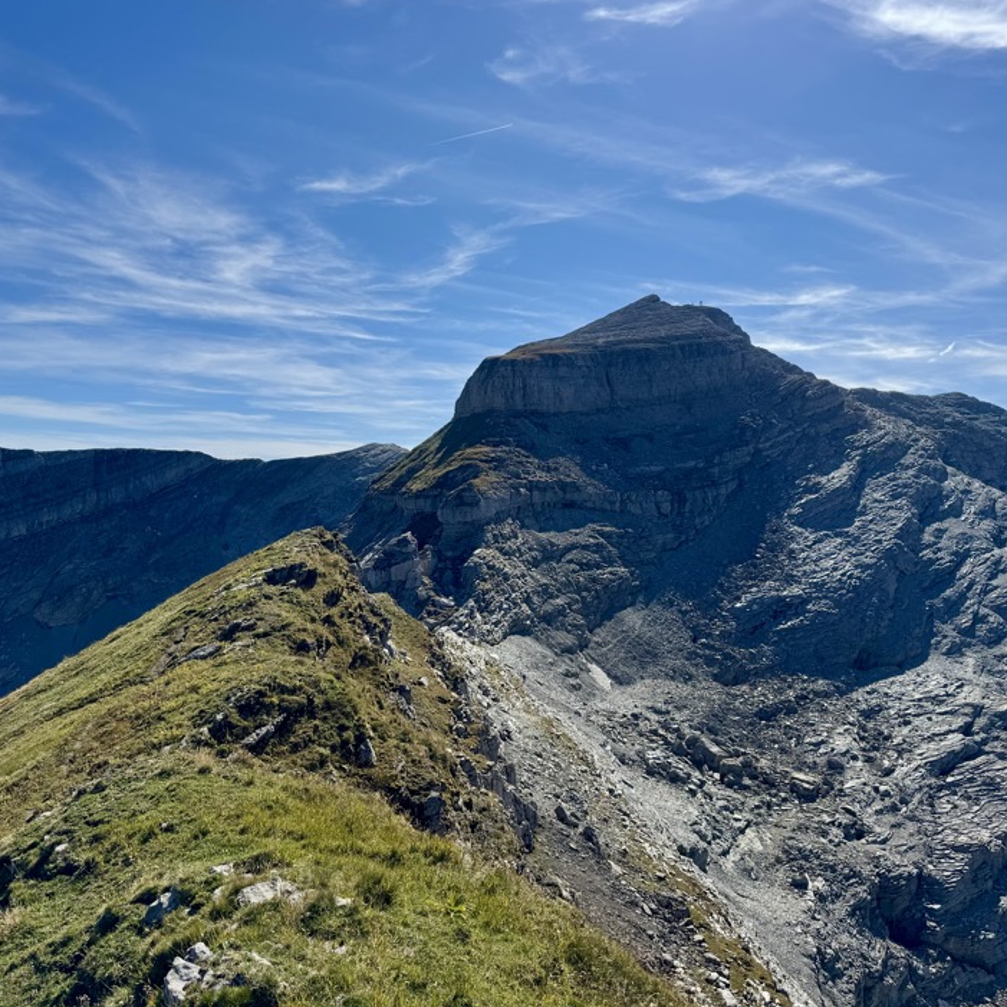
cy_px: 461
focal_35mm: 31
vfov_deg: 52.5
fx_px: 1020
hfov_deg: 52.5
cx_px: 486
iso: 80
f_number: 1.78
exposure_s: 1/9009
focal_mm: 6.76
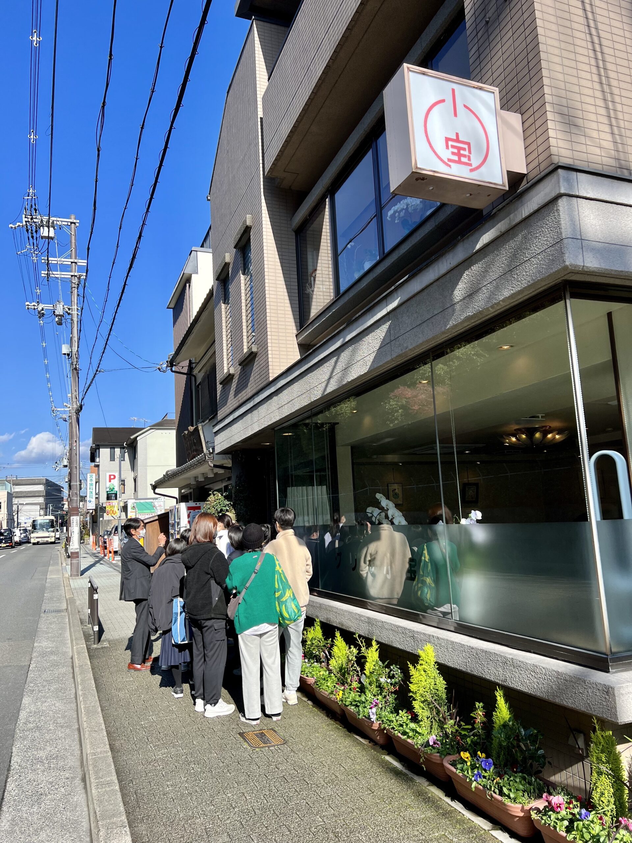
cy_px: 422
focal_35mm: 26
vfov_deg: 67.3
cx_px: 316
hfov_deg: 53.1
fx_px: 633
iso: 50
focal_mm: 5.7
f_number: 1.5
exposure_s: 1/2008
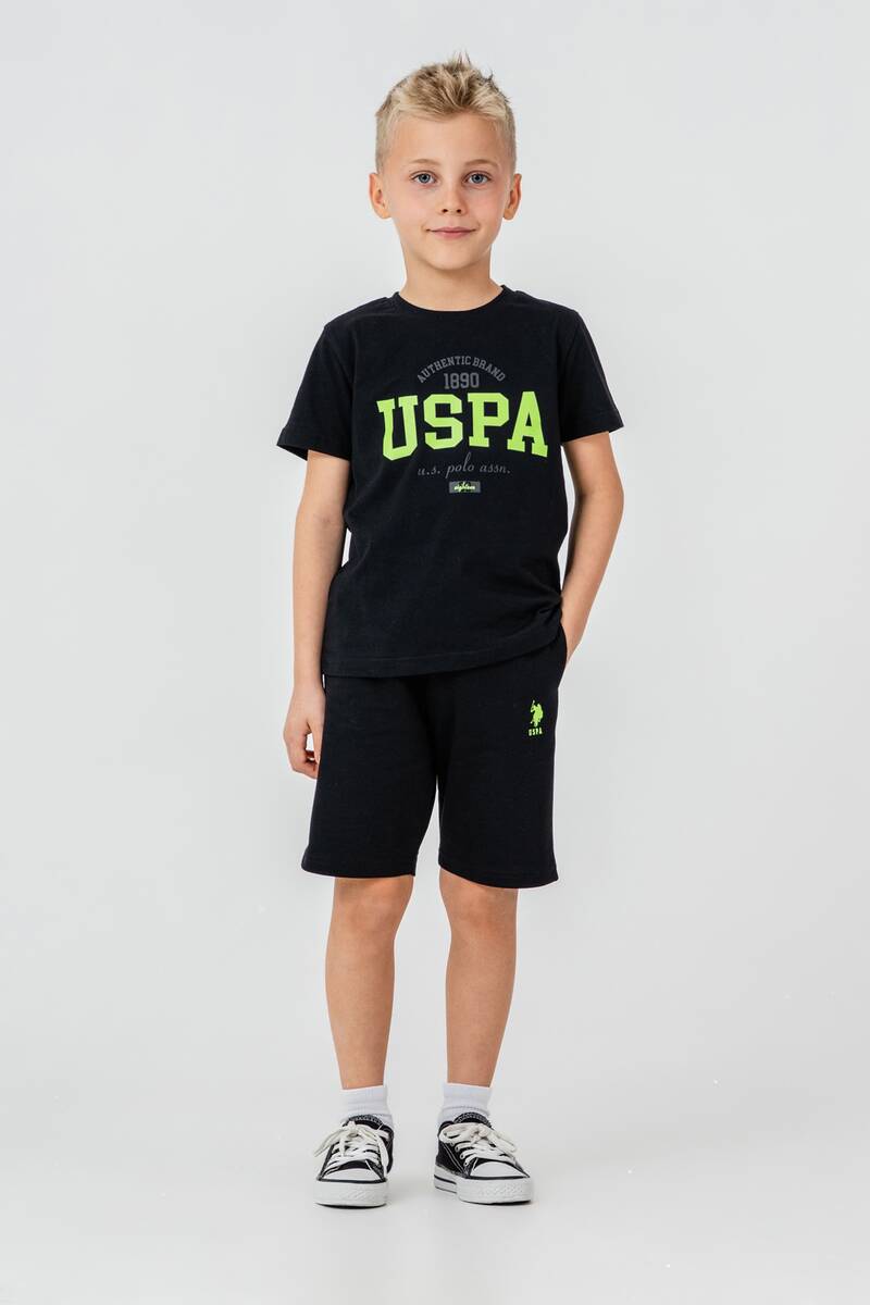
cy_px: 652
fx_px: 4023
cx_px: 435
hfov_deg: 12.3
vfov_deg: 18.4
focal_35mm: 111
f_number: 7.1
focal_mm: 74
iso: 125
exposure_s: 1/160
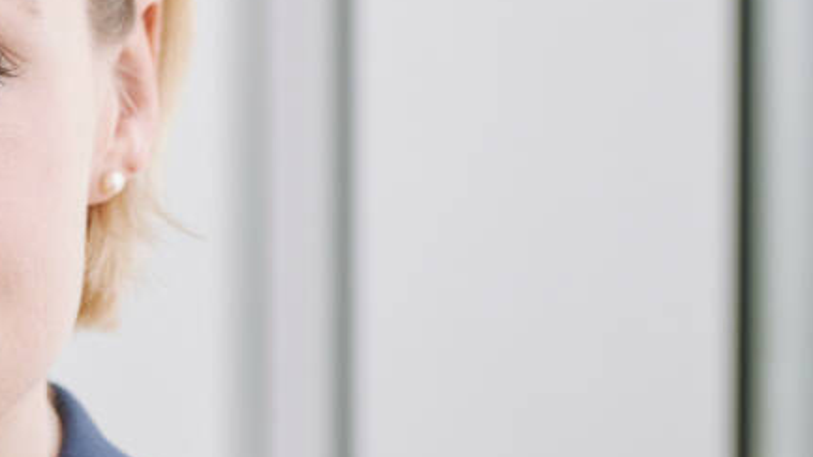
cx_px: -43
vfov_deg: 3.9
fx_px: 6679
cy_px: 163
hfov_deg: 6.9
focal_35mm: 310
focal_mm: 125
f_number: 4.5
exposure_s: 1/320
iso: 640
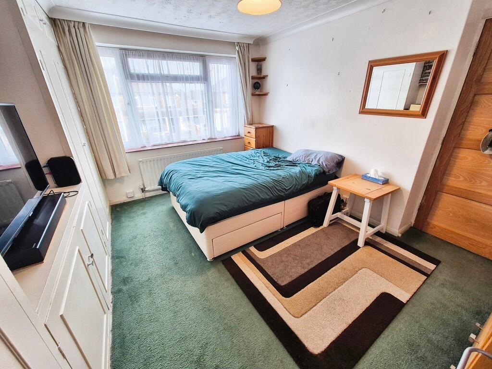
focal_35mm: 13
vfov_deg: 89.9
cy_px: 184
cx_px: 246
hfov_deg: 106.2
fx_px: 185
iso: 64
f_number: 2.2
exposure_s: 1/50
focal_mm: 2.2
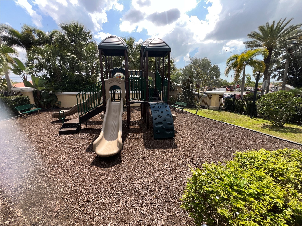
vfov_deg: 89.9
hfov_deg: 106.2
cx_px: 151
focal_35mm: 13
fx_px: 113
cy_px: 113
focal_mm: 1.57
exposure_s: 1/1468
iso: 25
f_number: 1.8
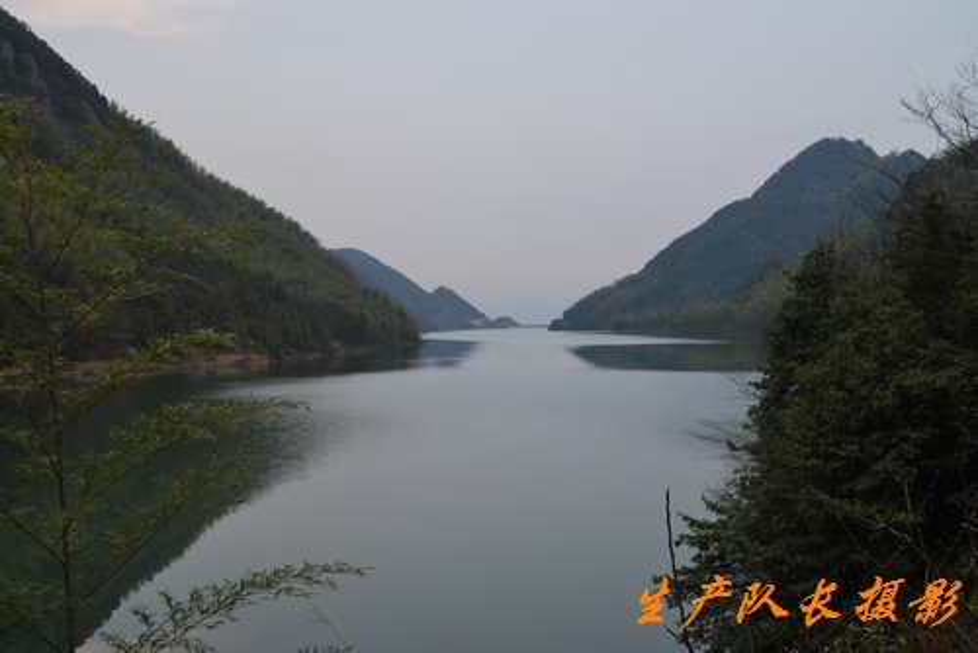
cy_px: 326
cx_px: 489
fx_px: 1182
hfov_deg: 44.9
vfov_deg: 30.9
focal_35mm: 44
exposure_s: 1/125
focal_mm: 29
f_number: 5.6
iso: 160
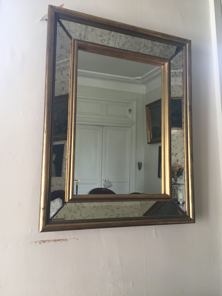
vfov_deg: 61.7
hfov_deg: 48.2
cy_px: 148
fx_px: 248
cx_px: 111
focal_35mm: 29
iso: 32
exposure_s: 1/33
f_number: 2.2
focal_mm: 4.15
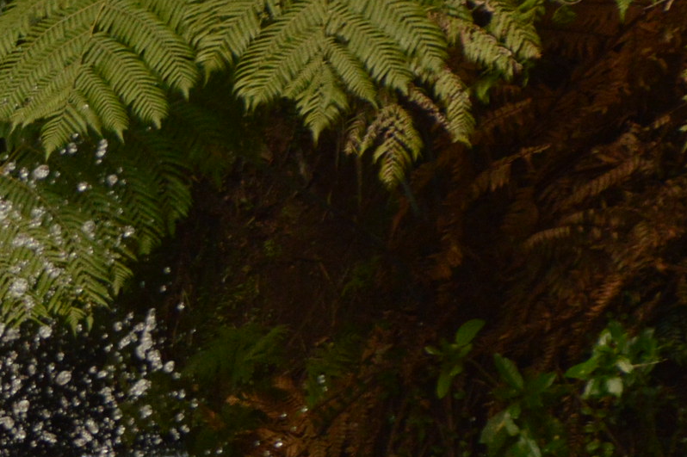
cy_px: 612
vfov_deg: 1.2
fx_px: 21569
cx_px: -448
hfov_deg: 1.8
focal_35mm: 1131
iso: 800
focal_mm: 200
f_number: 5
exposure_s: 1/800
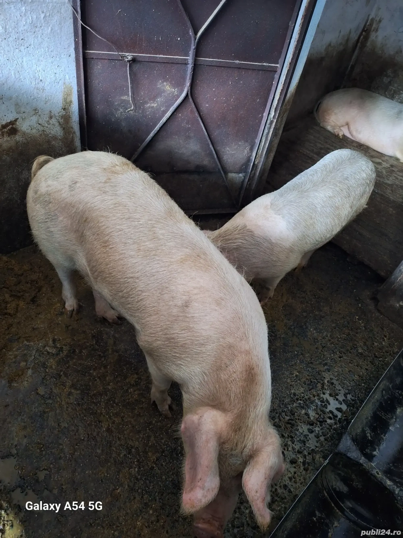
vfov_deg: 73.9
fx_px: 357
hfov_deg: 58.9
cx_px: 202
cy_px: 269
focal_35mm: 23
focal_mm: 5.54
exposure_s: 1/20
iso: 500
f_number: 1.8
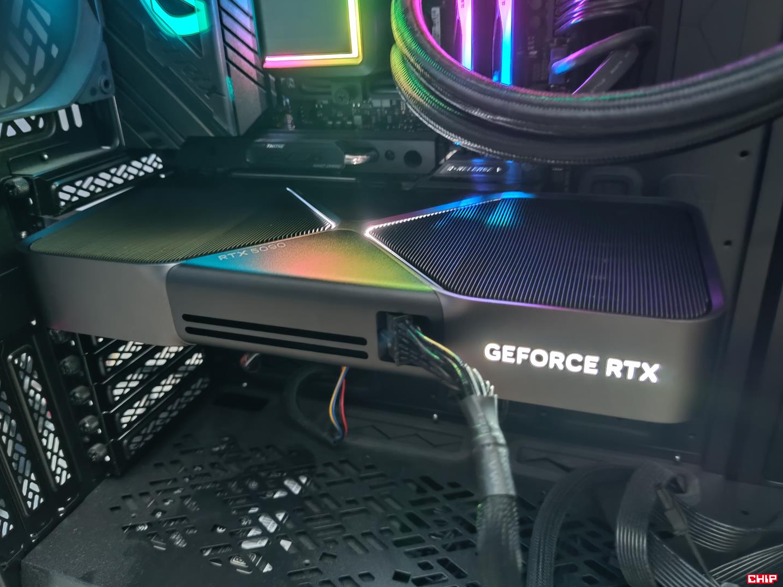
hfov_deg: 67.3
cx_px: 378
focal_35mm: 26
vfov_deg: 53.1
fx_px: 588
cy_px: 287
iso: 777
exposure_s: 1/8
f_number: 1.85
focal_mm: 6.78
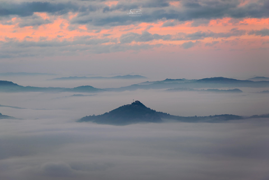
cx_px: 134
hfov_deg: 14.9
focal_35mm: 138
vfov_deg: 9.9
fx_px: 1031
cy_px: 90
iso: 100
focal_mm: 92
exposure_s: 1/10
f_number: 8
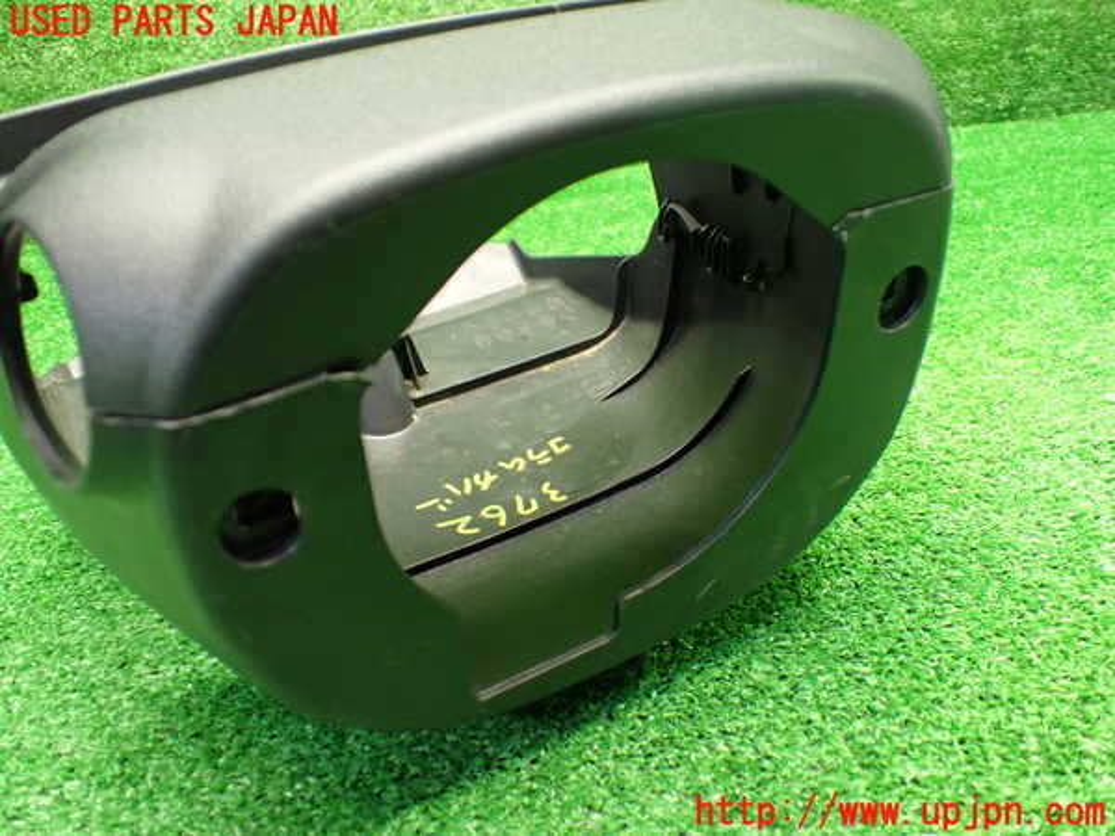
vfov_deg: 46.8
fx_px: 966
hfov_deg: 60.0
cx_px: 558
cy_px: 418
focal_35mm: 30
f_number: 2.3
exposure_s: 1/50
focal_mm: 5.4
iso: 800
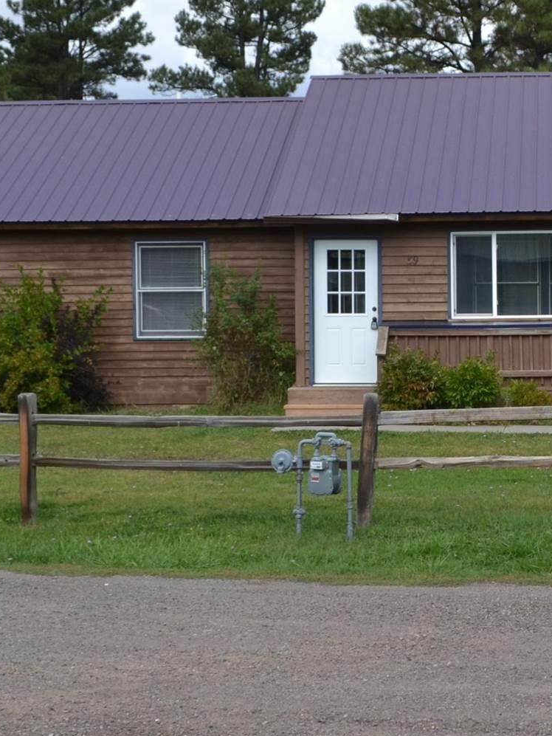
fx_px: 1701
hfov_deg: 18.0
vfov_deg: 24.4
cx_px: 562
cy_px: 354
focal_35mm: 80
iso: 100
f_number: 7.1
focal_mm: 18
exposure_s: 1/200
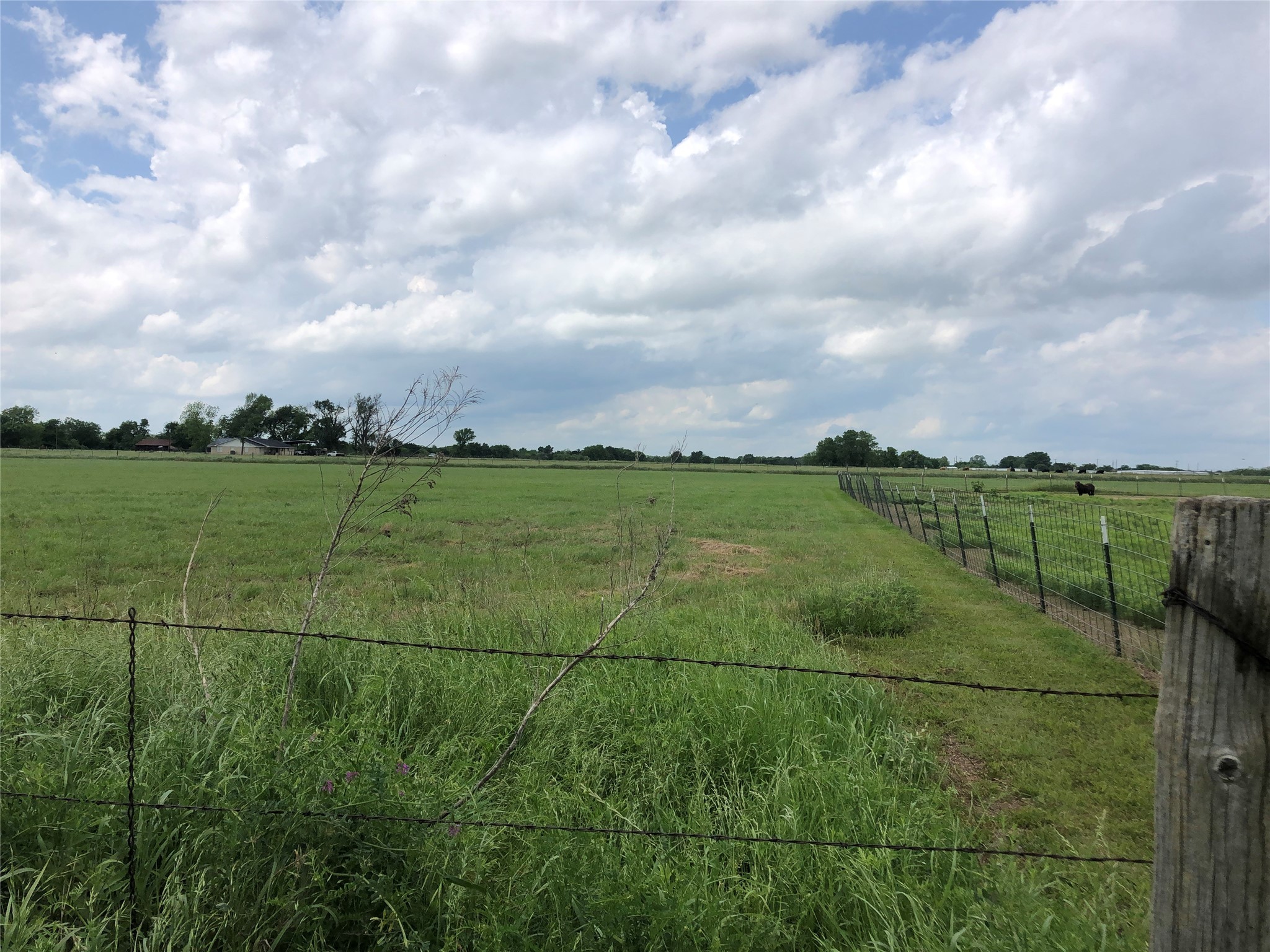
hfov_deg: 63.4
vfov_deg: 49.7
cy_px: 476
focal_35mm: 28
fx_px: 1027
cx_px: 635
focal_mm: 4
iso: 20
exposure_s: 1/3745
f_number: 1.8
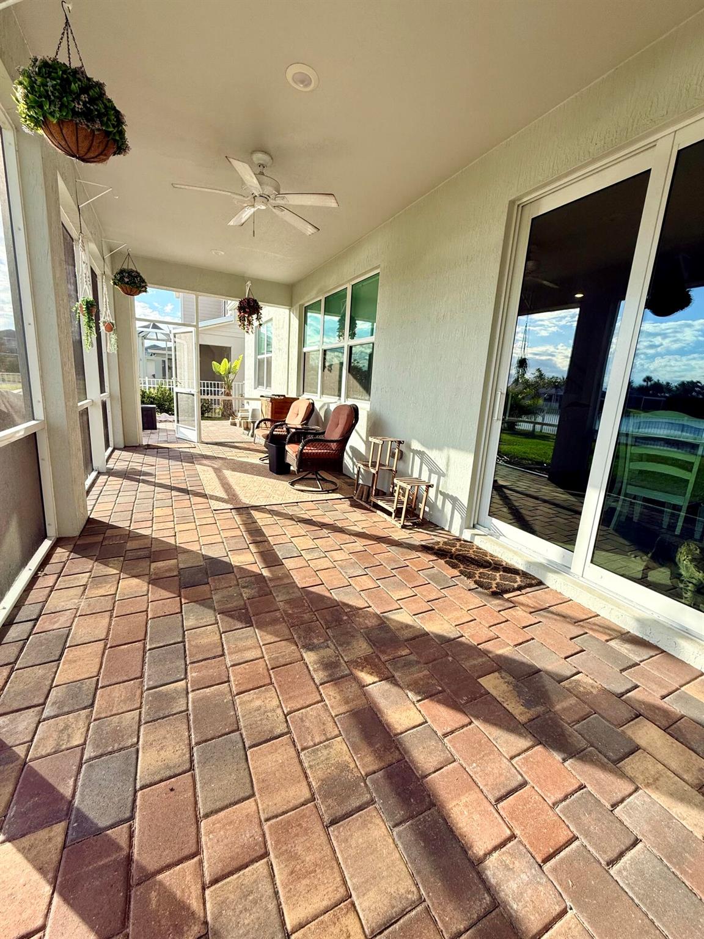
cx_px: 352
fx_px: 380
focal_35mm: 14
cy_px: 470
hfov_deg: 85.7
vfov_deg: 102.1
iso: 50
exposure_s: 1/644
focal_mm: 2.22
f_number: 2.2
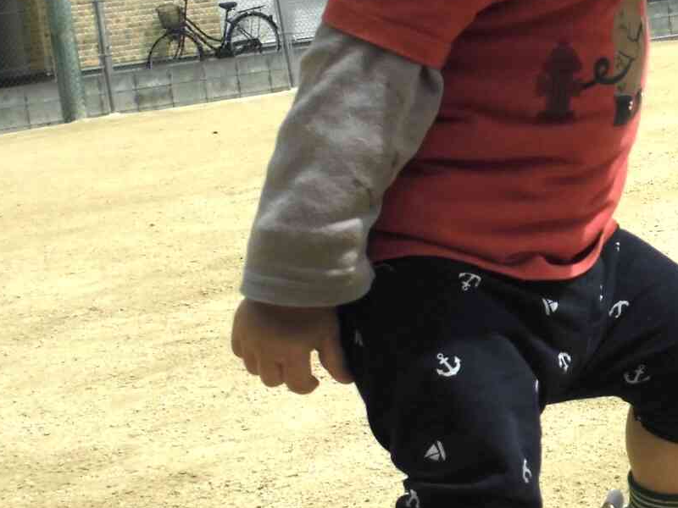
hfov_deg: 22.1
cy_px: 205
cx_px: 573
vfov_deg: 17.0
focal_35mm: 87
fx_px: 1704
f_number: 4
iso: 100
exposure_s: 1/1000
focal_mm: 6.1
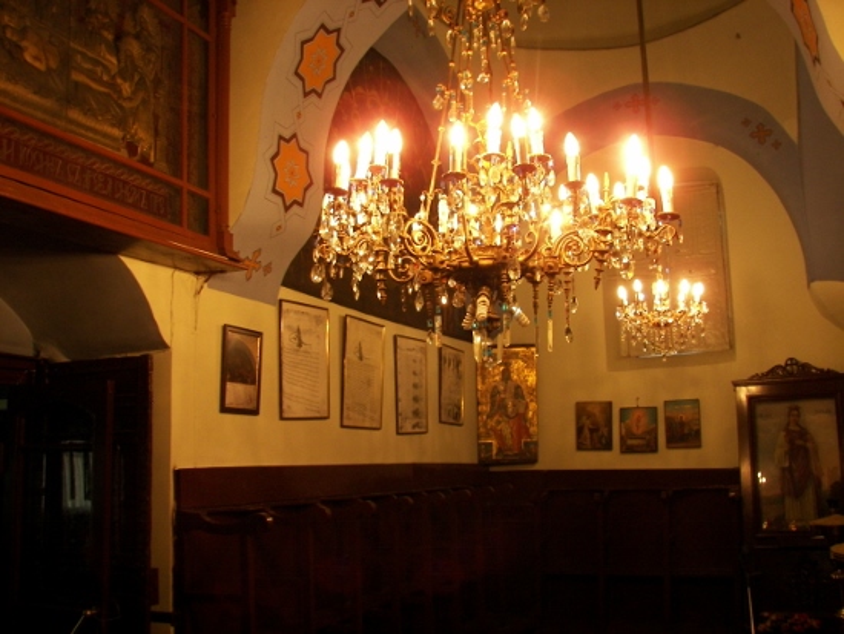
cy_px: 317
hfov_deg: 51.3
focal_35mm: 36
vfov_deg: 39.7
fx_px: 878
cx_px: 422
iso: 100
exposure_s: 1/25
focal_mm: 6
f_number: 2.8
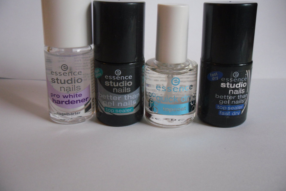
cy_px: 85
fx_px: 373
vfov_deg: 28.6
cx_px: 143
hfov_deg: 41.9
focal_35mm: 47
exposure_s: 1/38
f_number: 3.5
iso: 400
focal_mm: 6.3
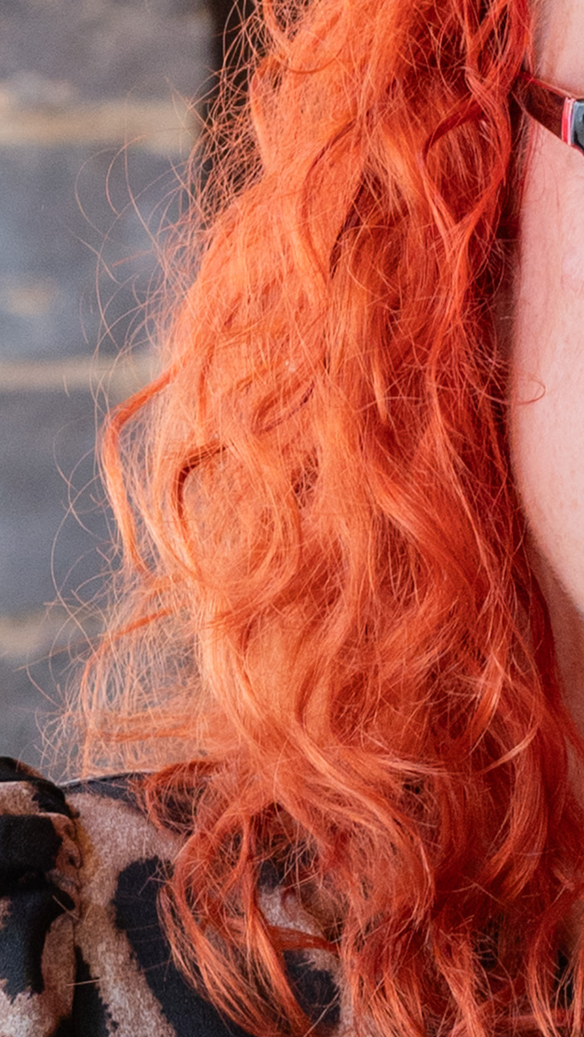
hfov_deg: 3.3
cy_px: 837
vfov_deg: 5.9
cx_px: 861
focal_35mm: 363
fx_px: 9988
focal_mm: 90
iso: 1000
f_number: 7.1
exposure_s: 1/40
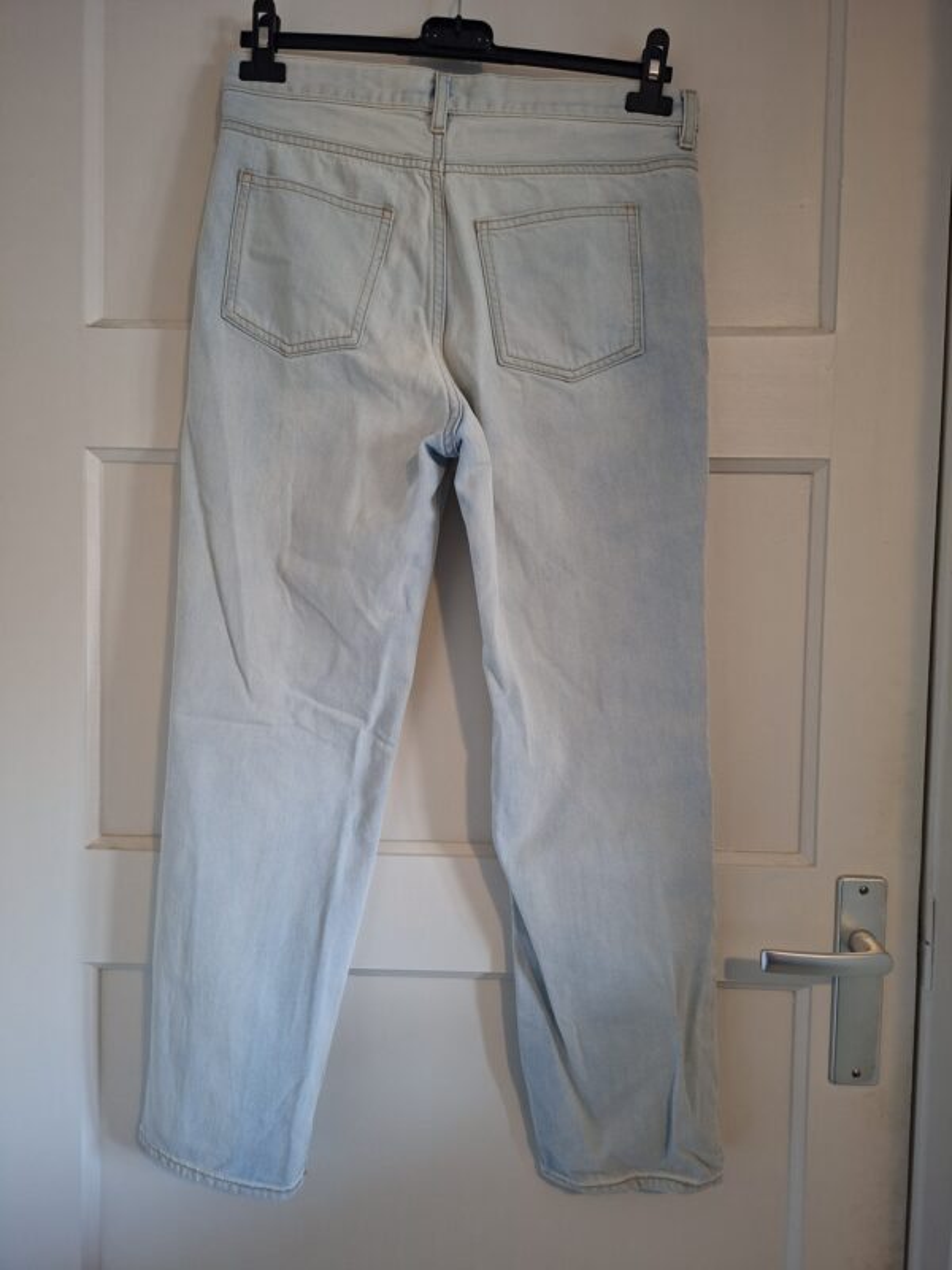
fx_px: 843
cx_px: 476
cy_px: 635
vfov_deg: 73.9
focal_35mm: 23
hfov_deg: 58.9
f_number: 1.8
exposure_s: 1/25
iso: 400
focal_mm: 5.54
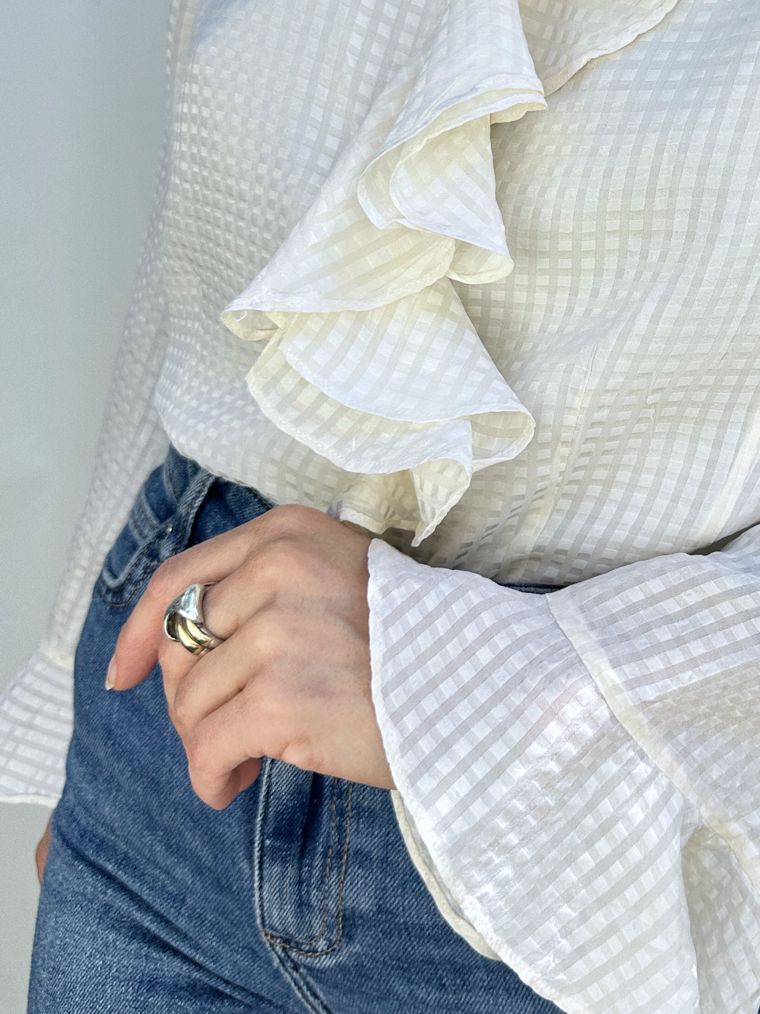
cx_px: 671
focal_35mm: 44
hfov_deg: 31.5
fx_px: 1288
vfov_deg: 42.0
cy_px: 286
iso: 80
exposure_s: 1/642
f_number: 1.78
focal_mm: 6.86
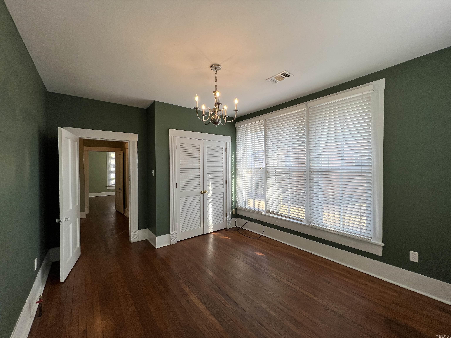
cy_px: 169
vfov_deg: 89.9
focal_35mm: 13
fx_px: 169
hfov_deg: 106.2
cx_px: 226
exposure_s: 1/99
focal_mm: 1.57
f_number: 1.8
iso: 50
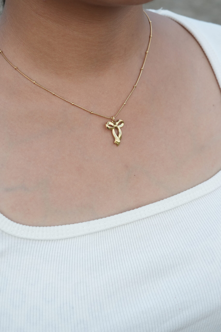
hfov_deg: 27.0
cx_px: 110
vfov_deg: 39.6
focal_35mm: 50
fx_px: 460
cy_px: 166
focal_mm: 50
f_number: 8
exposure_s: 1/200
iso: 3200
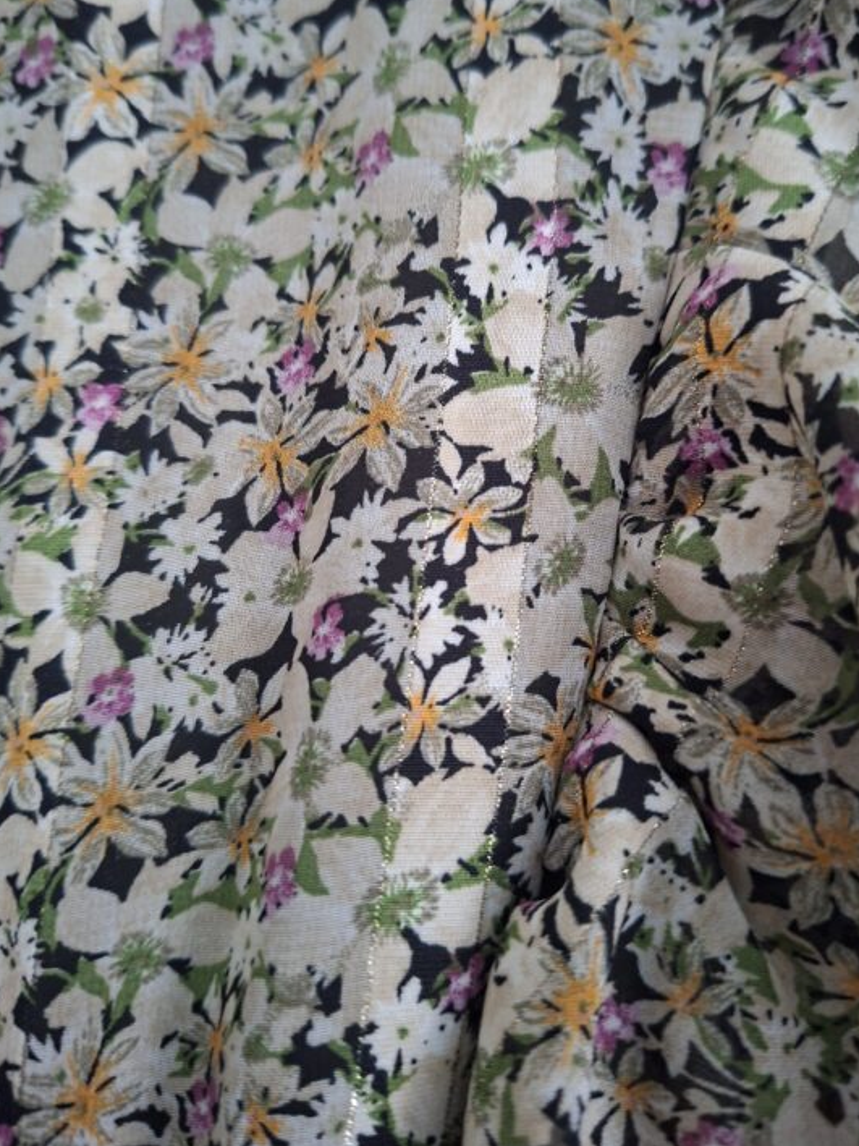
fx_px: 860
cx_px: 453
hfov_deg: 53.0
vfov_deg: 67.1
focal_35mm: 26
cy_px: 507
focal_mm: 5.54
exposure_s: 1/25
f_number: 1.8
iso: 800
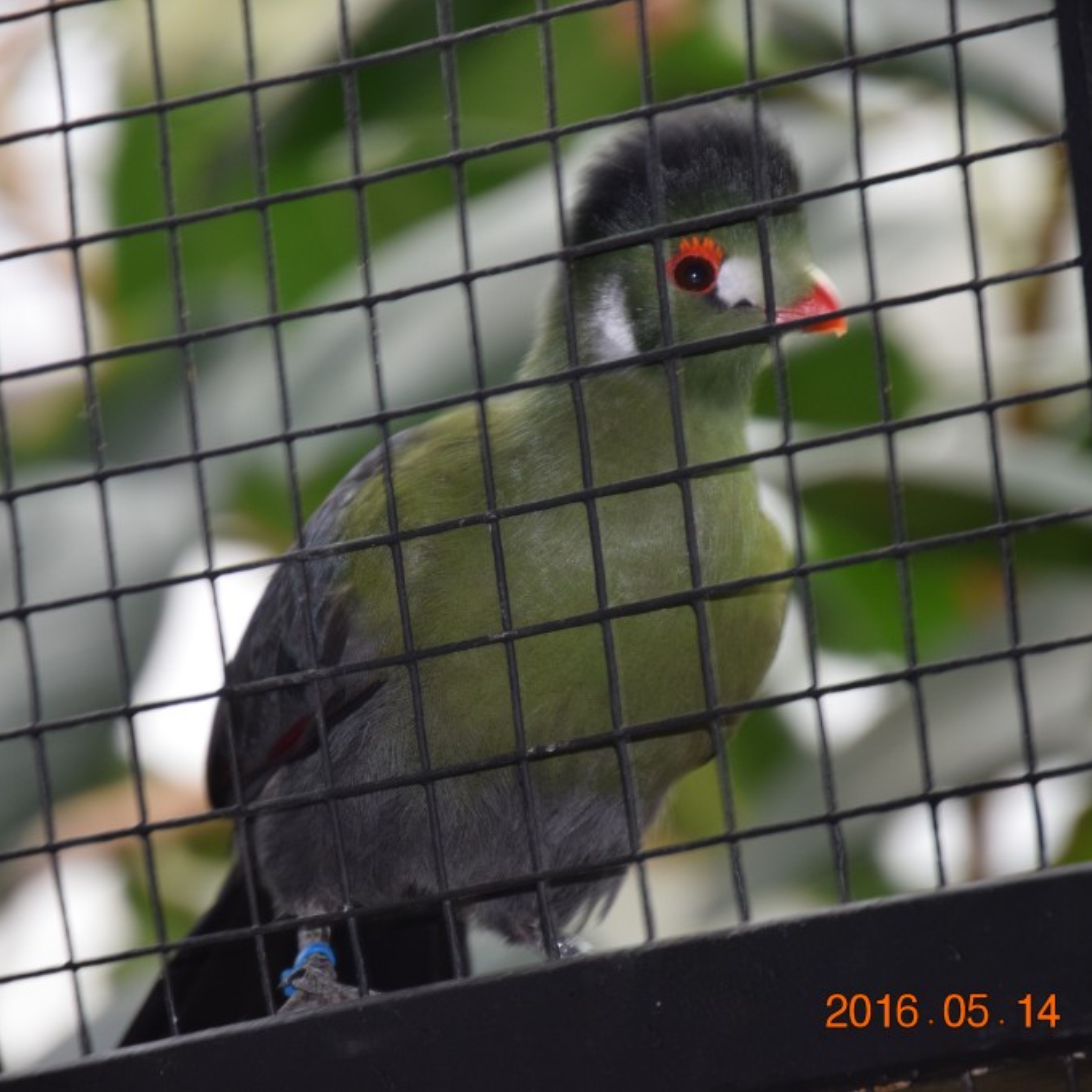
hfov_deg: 4.6
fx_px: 13705
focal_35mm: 384
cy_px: 546
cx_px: 393
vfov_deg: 4.6
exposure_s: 1/125
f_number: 5.6
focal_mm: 200
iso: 560
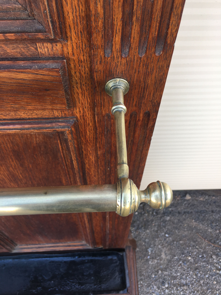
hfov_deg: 48.2
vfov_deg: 61.7
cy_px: 148
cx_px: 110
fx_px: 247
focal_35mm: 29
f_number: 2.2
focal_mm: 4.15
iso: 25
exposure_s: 1/100
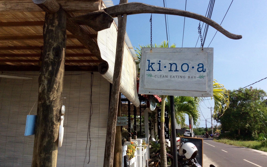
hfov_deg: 56.7
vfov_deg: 37.2
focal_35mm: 34
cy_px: 78
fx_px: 247
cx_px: 133
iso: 32
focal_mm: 3.3
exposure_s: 1/1789
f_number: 2.4
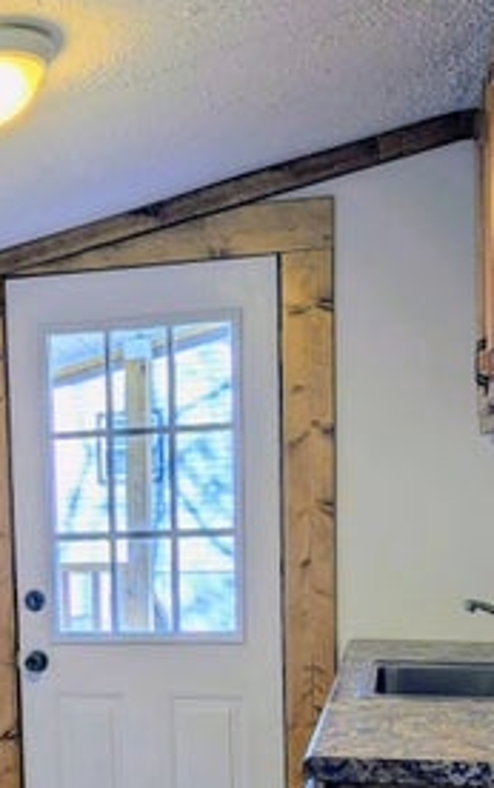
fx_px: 1268
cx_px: 40
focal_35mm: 59
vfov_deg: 33.6
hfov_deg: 21.5
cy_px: 617
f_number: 1.68
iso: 29
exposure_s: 1/293
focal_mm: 6.9
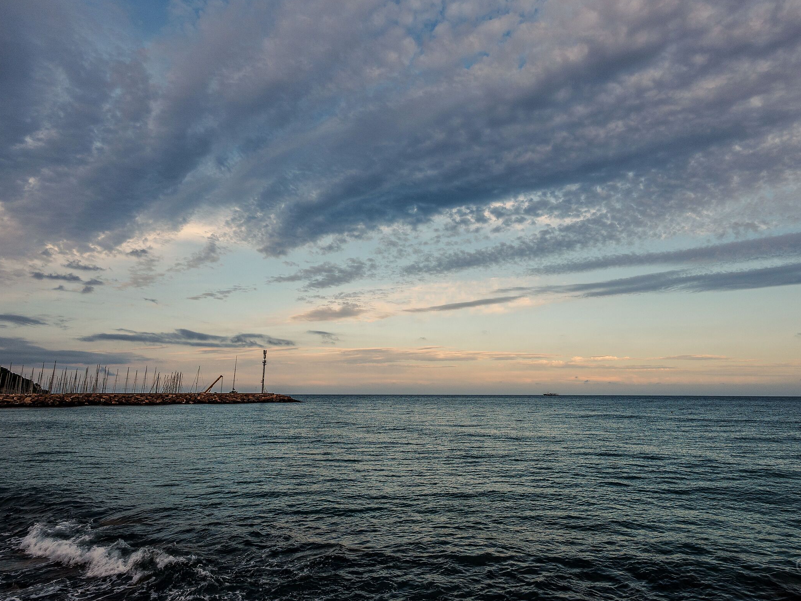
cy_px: 293
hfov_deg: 81.7
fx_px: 463
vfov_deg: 66.0
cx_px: 418
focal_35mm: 20
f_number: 6.3
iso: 100
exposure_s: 1/125
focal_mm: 12
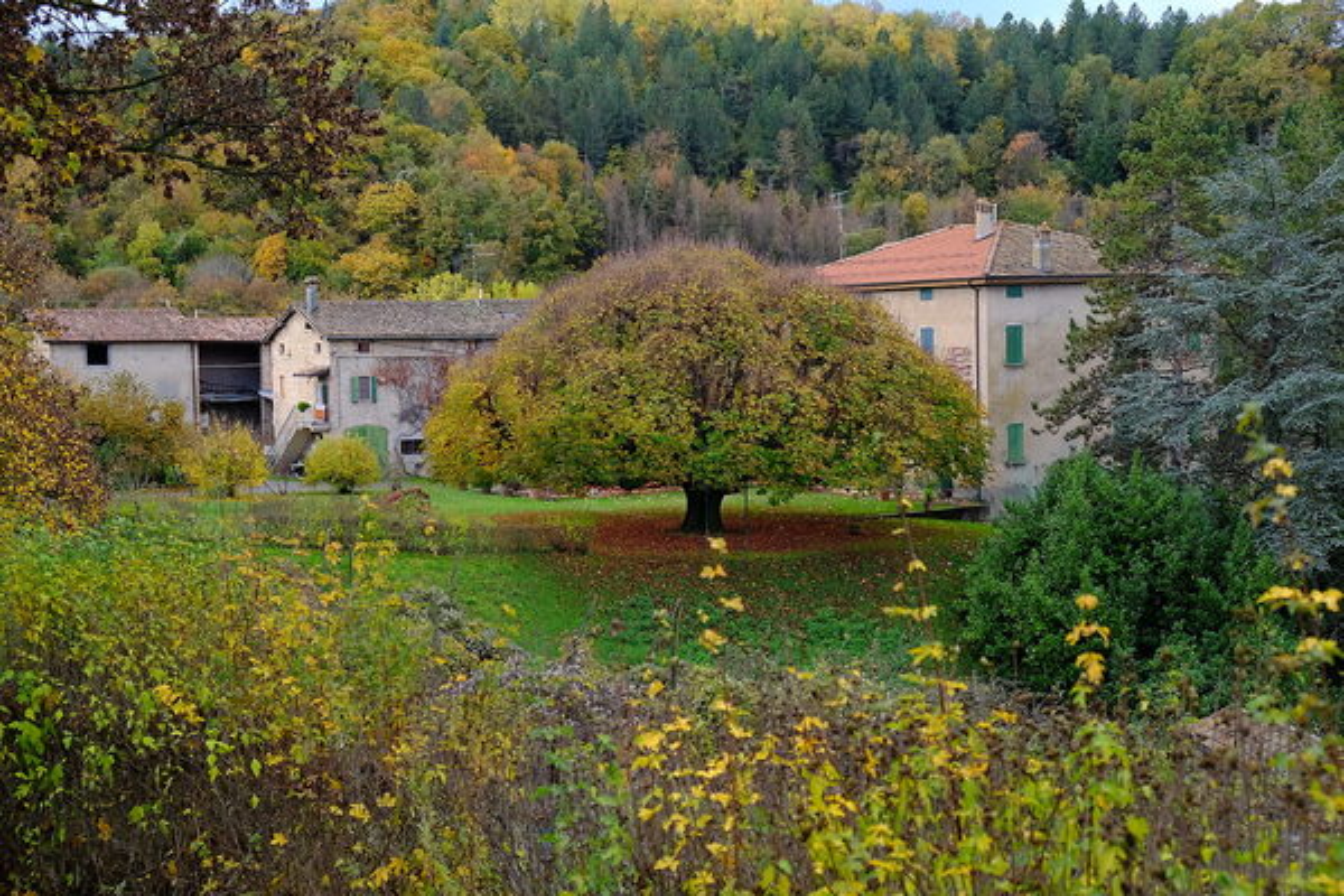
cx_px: 672
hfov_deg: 38.9
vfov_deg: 26.5
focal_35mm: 51
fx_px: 1904
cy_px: 448
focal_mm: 34.3
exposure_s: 1/125
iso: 200
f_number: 5
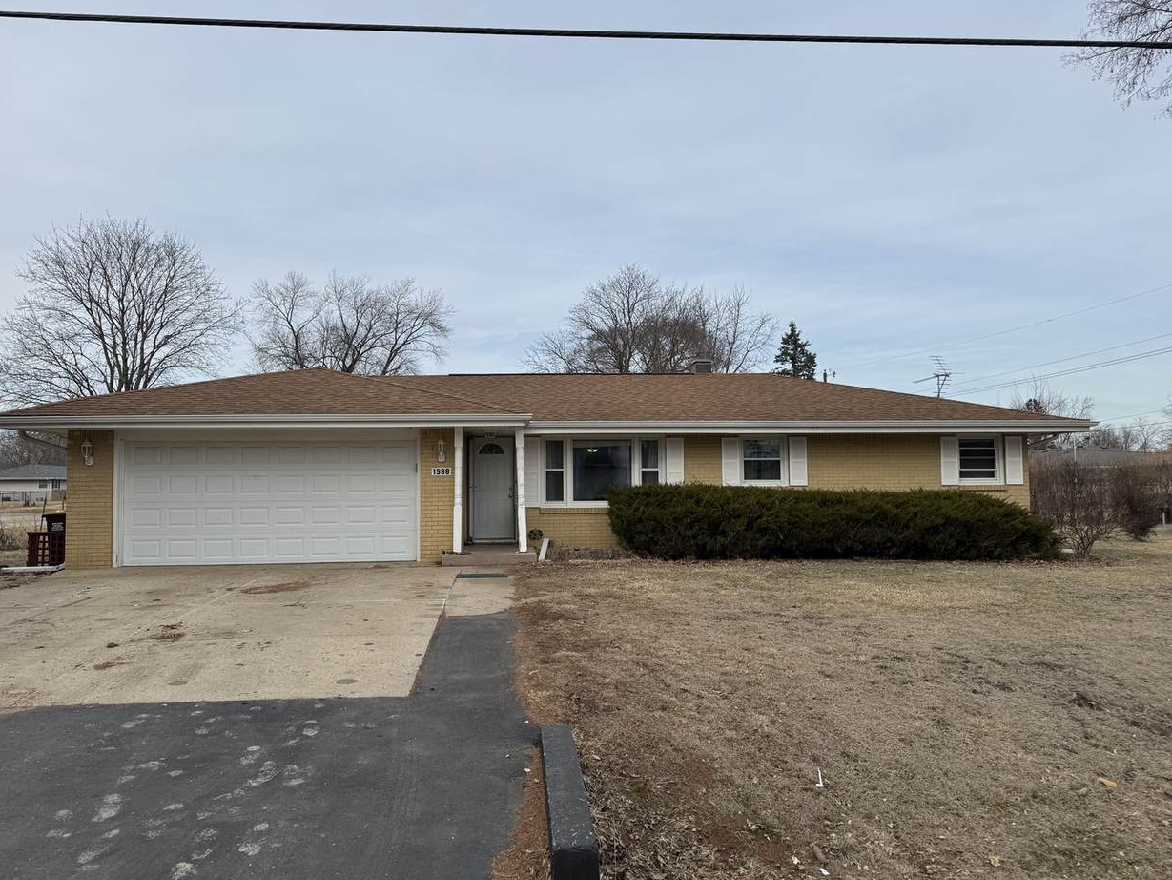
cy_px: 439
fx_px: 847
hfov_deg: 69.4
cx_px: 568
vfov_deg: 54.9
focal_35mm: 25
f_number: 1.78
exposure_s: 1/3247
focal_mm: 6.76
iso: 80
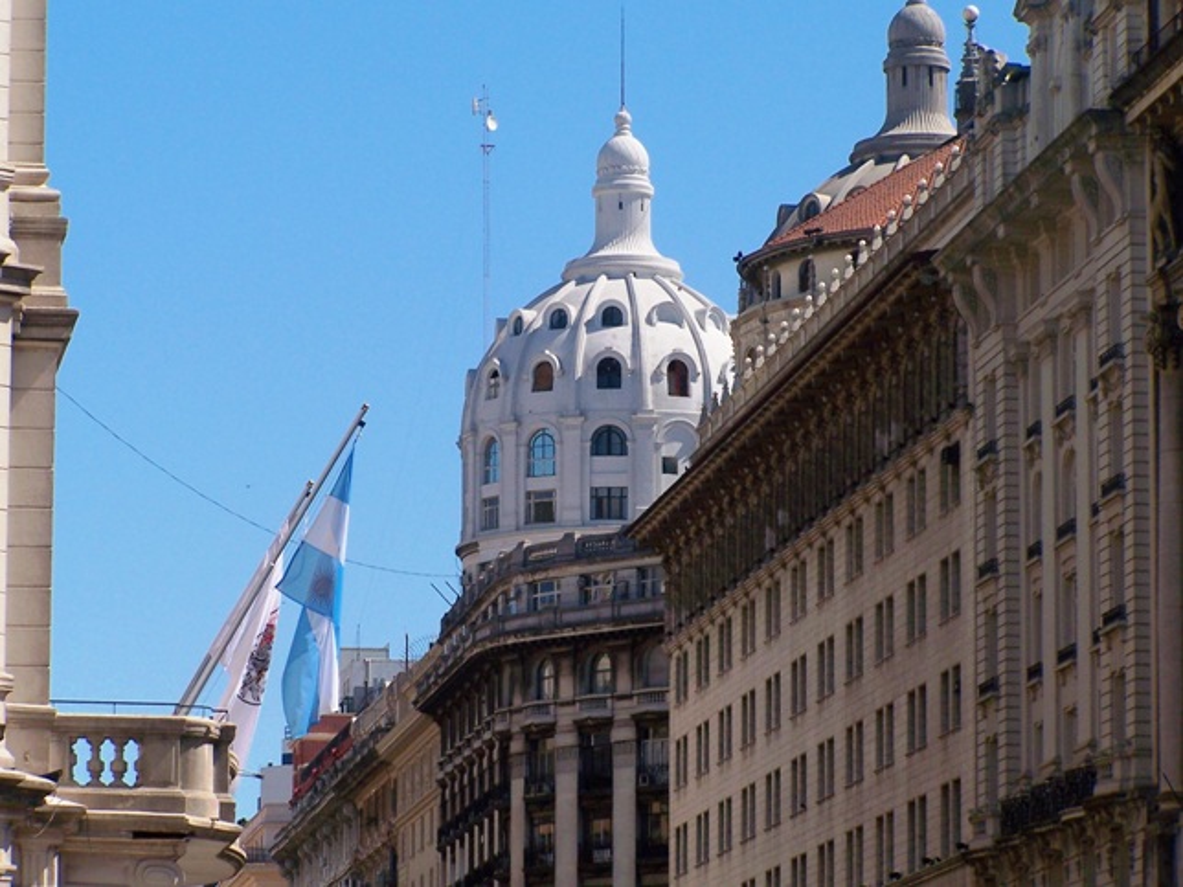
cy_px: 444
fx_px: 4750
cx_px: 592
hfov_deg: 14.2
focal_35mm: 139
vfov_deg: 10.7
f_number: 5.6
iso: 80
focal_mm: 23.1
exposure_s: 1/1000
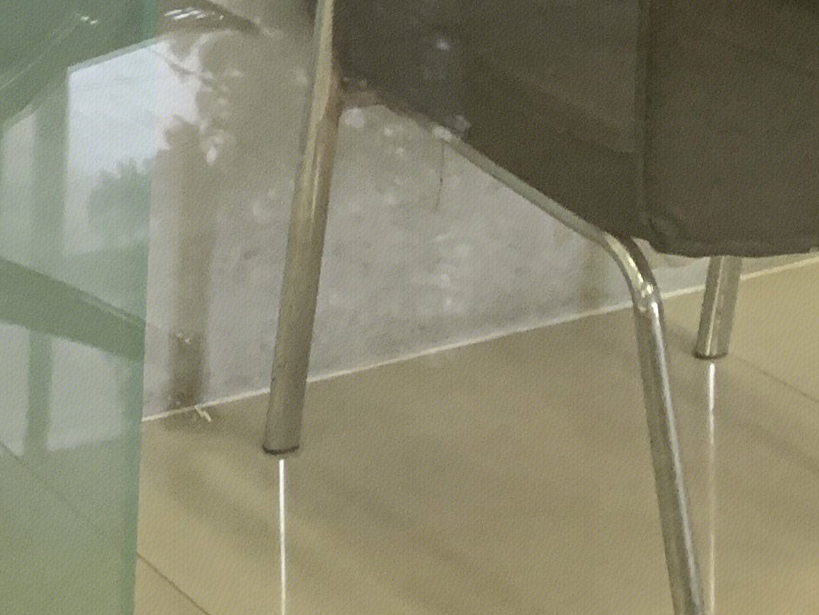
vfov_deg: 12.4
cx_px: -197
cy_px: -464
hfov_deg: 17.0
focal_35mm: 110
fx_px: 2603
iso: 250
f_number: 1.8
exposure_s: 1/50
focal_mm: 4.25
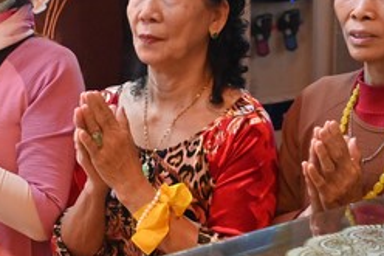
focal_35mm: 144
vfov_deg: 9.5
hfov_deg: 14.2
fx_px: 1535
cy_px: 59
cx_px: 85
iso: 4000
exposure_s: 1/80
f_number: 5
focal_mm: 55
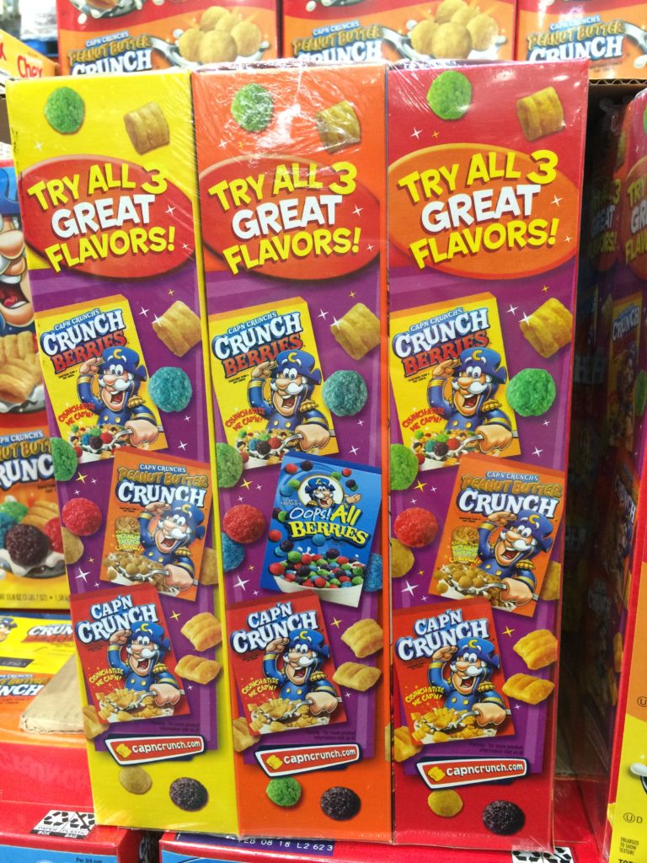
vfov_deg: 61.7
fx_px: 723
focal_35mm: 29
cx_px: 324
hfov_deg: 48.2
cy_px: 432
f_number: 2.2
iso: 125
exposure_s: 1/30
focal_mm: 4.15
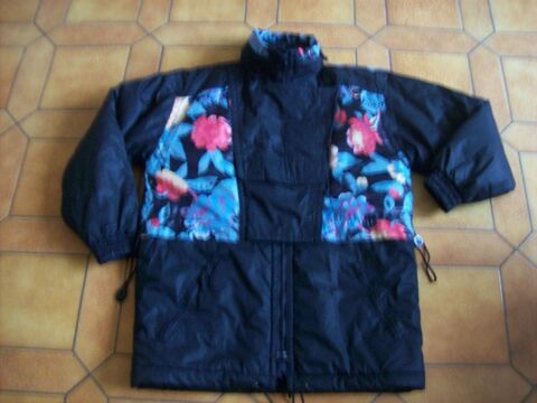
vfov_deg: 39.7
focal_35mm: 36
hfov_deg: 51.4
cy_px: 202
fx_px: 558
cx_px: 268
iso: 200
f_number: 2.7
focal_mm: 6
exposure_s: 1/8
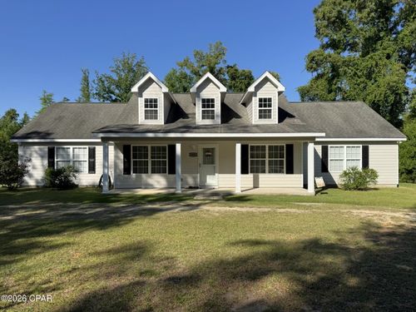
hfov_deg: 71.6
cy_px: 156
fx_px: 288
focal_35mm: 24
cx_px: 208
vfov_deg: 56.8
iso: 80
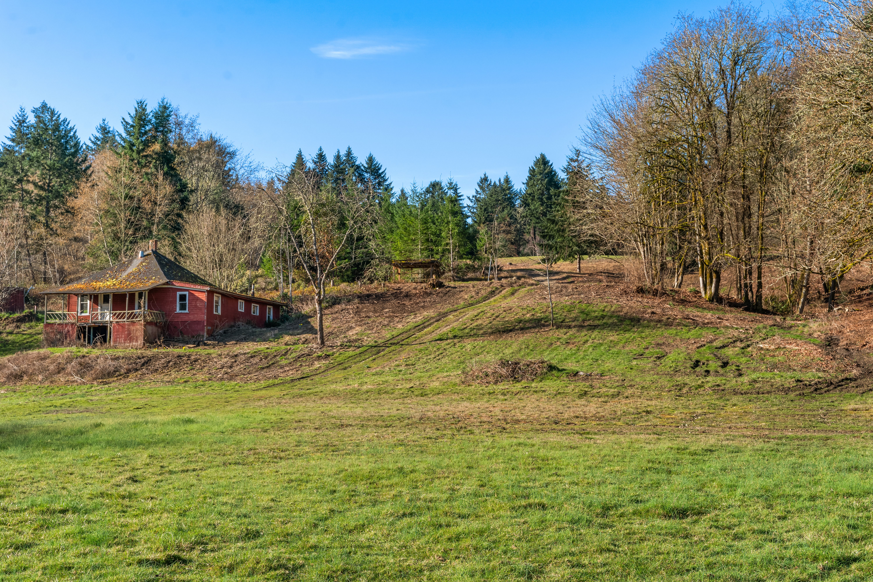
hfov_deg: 44.0
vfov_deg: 30.1
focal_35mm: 45
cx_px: 436
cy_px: 291
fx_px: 1081
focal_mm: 44.6
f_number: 9
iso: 200
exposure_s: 1/250
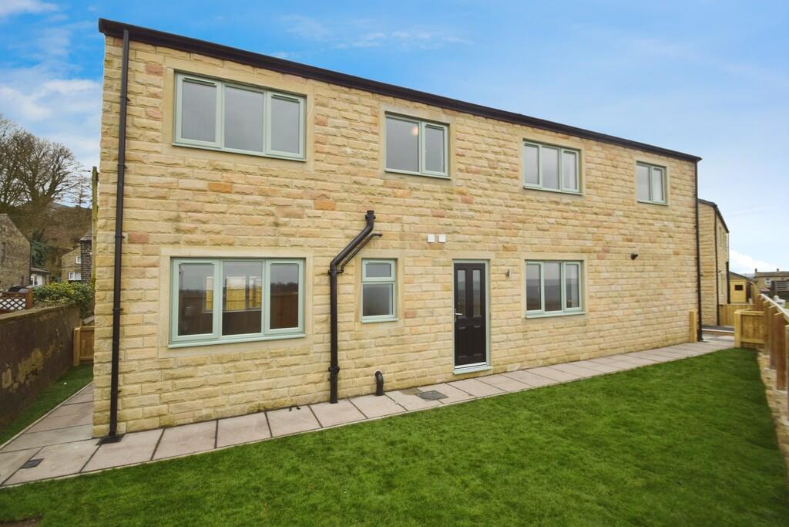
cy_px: 264
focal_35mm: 15
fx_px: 329
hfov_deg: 100.4
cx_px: 394
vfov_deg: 77.3
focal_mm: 10
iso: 200
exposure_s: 1/250
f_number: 6.3
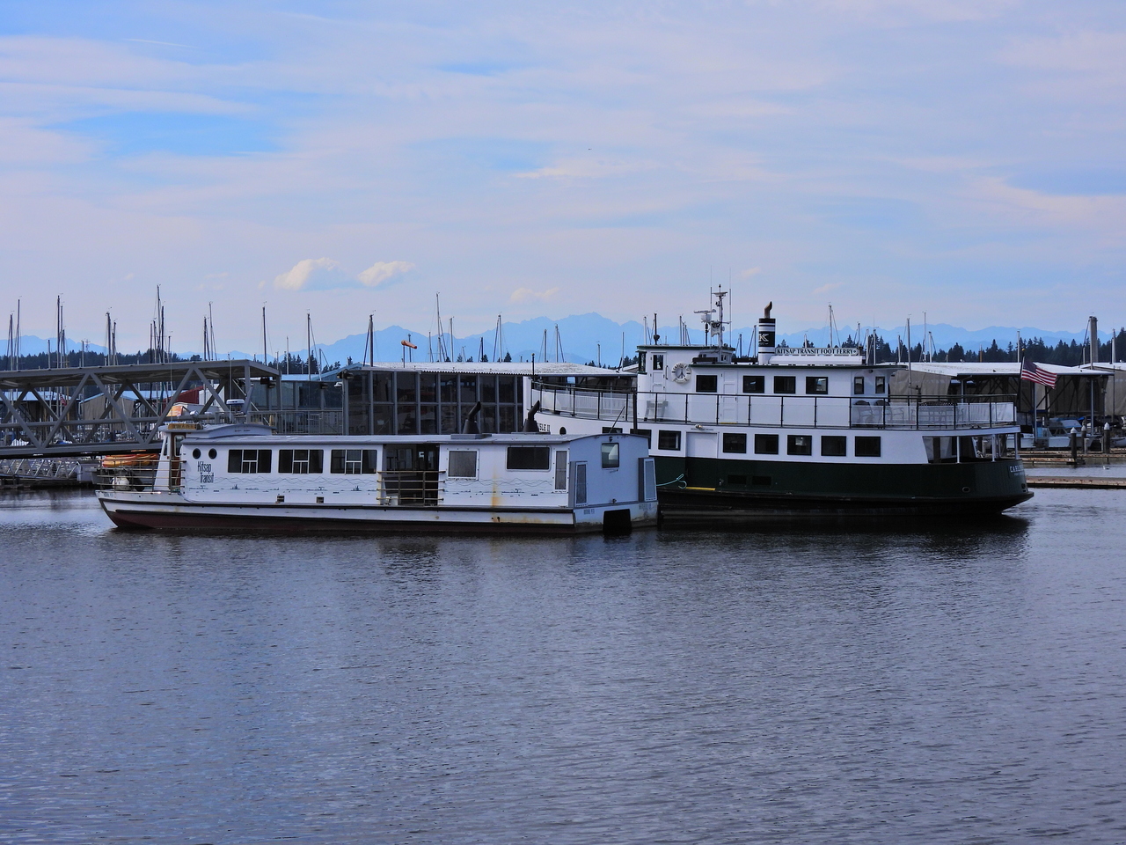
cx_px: 563
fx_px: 2277
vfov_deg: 21.0
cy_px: 422
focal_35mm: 70
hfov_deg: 27.8
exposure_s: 1/1600
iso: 100
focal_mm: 12.5
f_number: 4
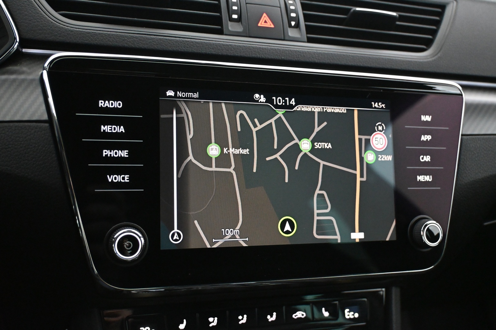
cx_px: 248
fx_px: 517
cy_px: 165
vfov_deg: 35.5
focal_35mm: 38
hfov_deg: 51.3
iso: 6400
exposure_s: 1/40
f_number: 4.2
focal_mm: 25
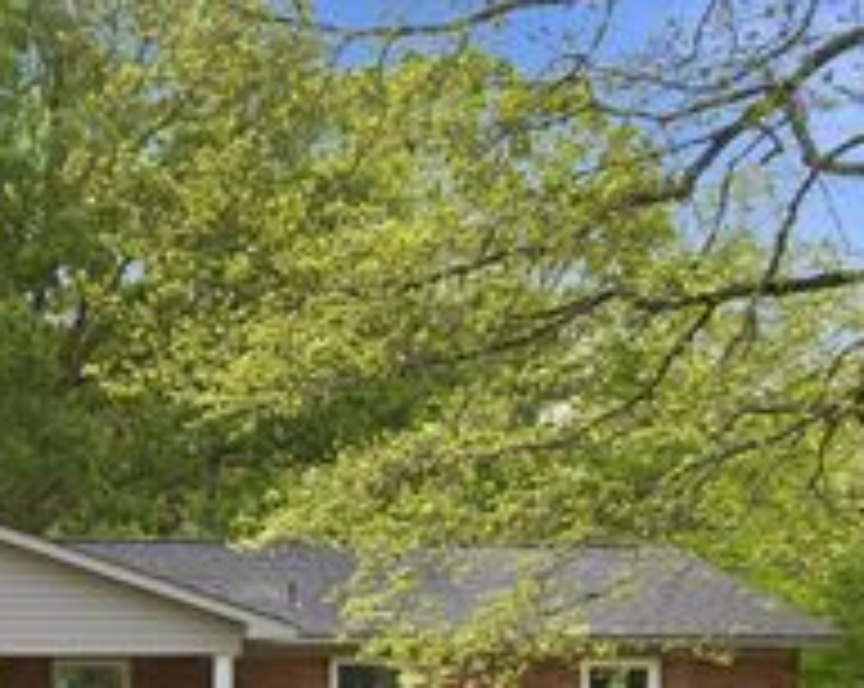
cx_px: -86
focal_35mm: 71
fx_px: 1813
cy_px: 704
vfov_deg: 20.7
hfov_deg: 24.9
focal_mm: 29
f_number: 5
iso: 100
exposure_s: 1/250
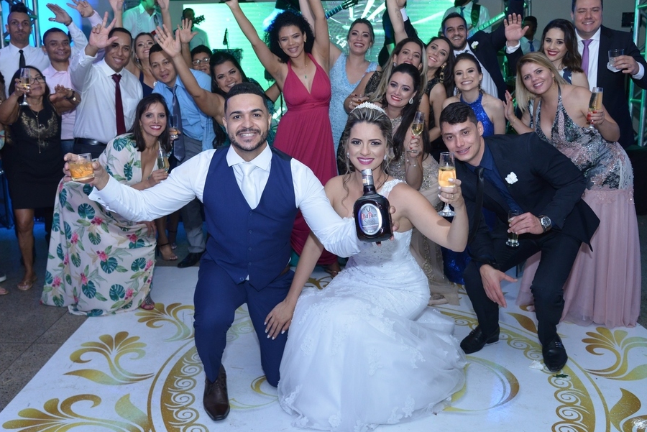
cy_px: 184
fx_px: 575
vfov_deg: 41.1
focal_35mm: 32
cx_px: 306
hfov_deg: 58.7
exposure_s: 1/125
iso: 2200
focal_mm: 24
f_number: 4.5
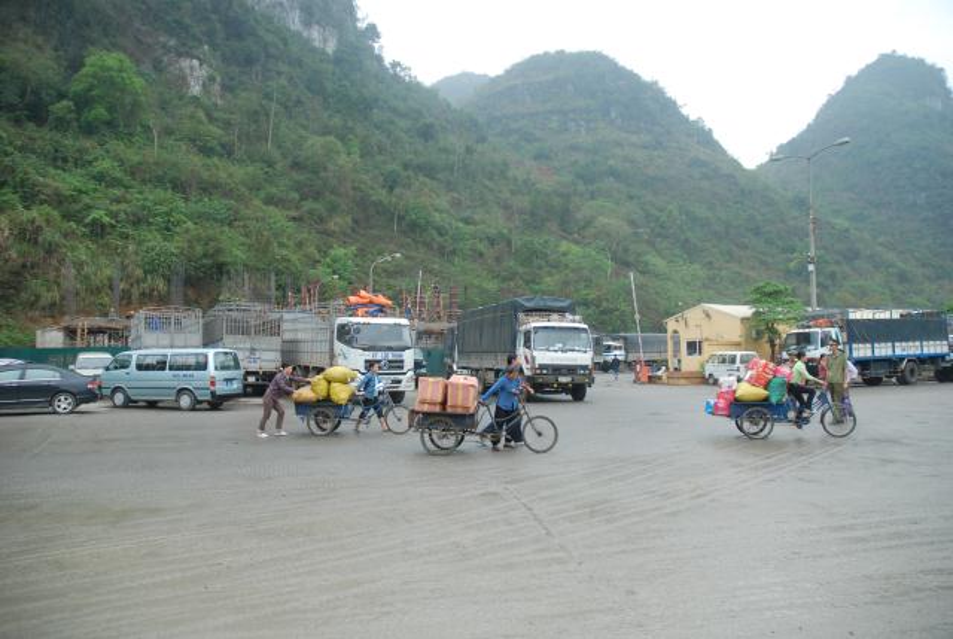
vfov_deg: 48.1
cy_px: 320
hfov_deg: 67.3
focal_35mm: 27
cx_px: 476
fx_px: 716
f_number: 4
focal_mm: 18
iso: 200
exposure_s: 1/80
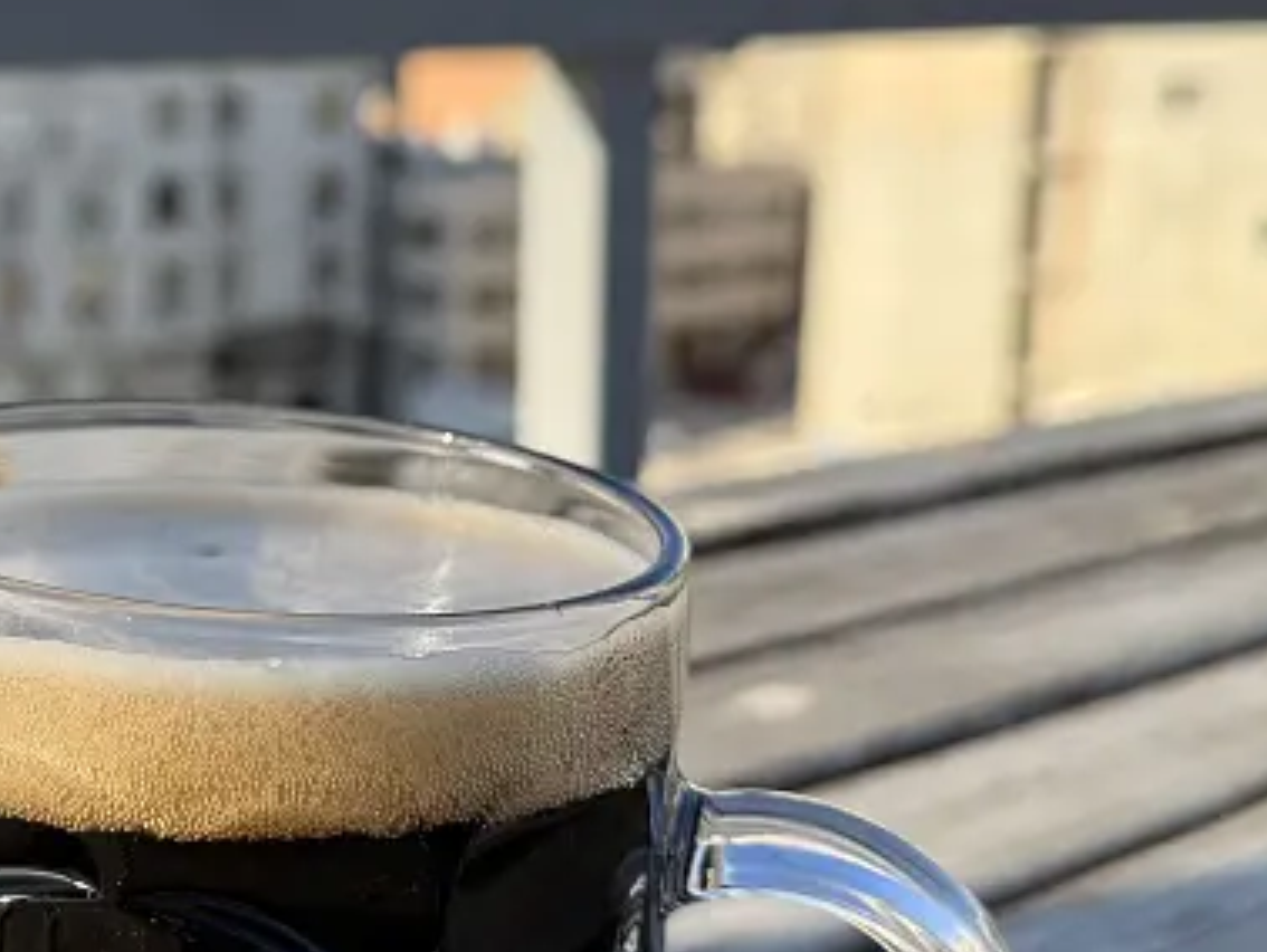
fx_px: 2381
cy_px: 496
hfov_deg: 28.8
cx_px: 161
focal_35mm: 65
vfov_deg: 22.6
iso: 100
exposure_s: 1/1192
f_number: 1.78
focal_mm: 6.76
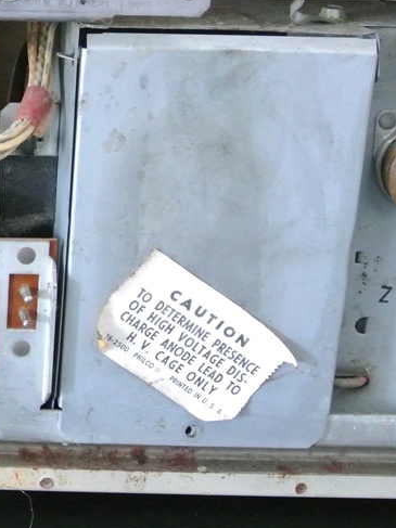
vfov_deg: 22.5
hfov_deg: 15.9
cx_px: -145
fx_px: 1328
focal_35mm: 87
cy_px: 202
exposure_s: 1/15
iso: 3200
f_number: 4.2
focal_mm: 16.3
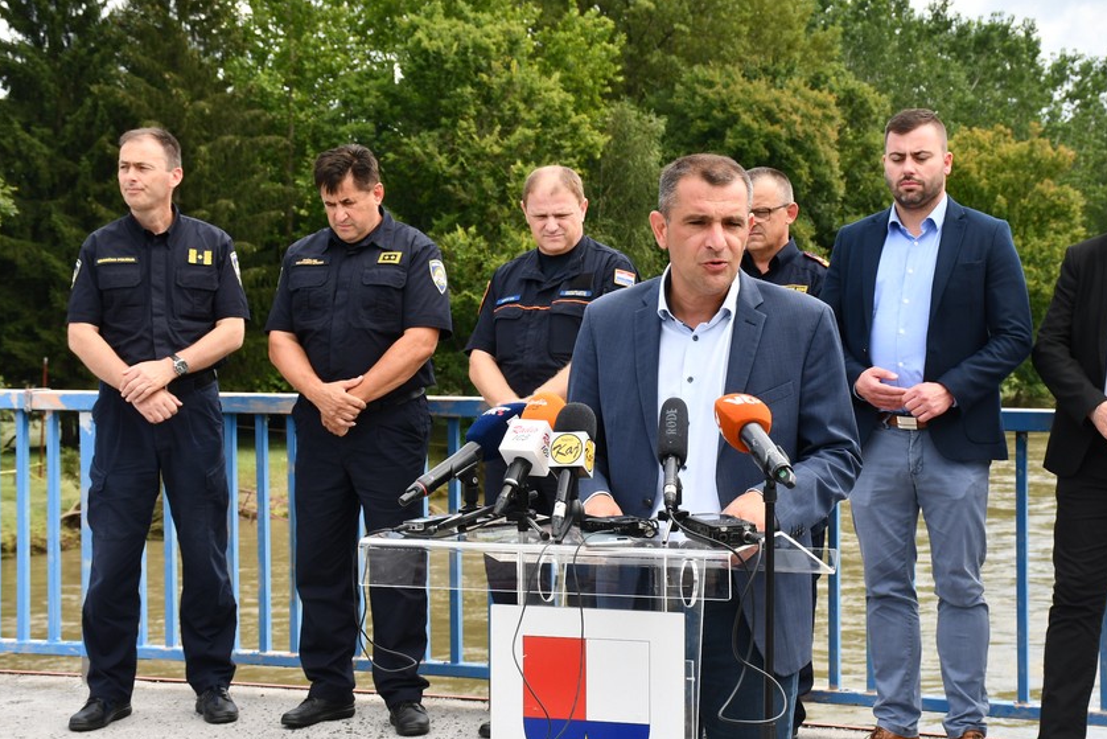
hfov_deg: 26.3
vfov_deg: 17.7
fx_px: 2368
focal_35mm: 77
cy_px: 380
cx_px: 670
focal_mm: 42
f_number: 8
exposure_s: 1/250
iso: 180
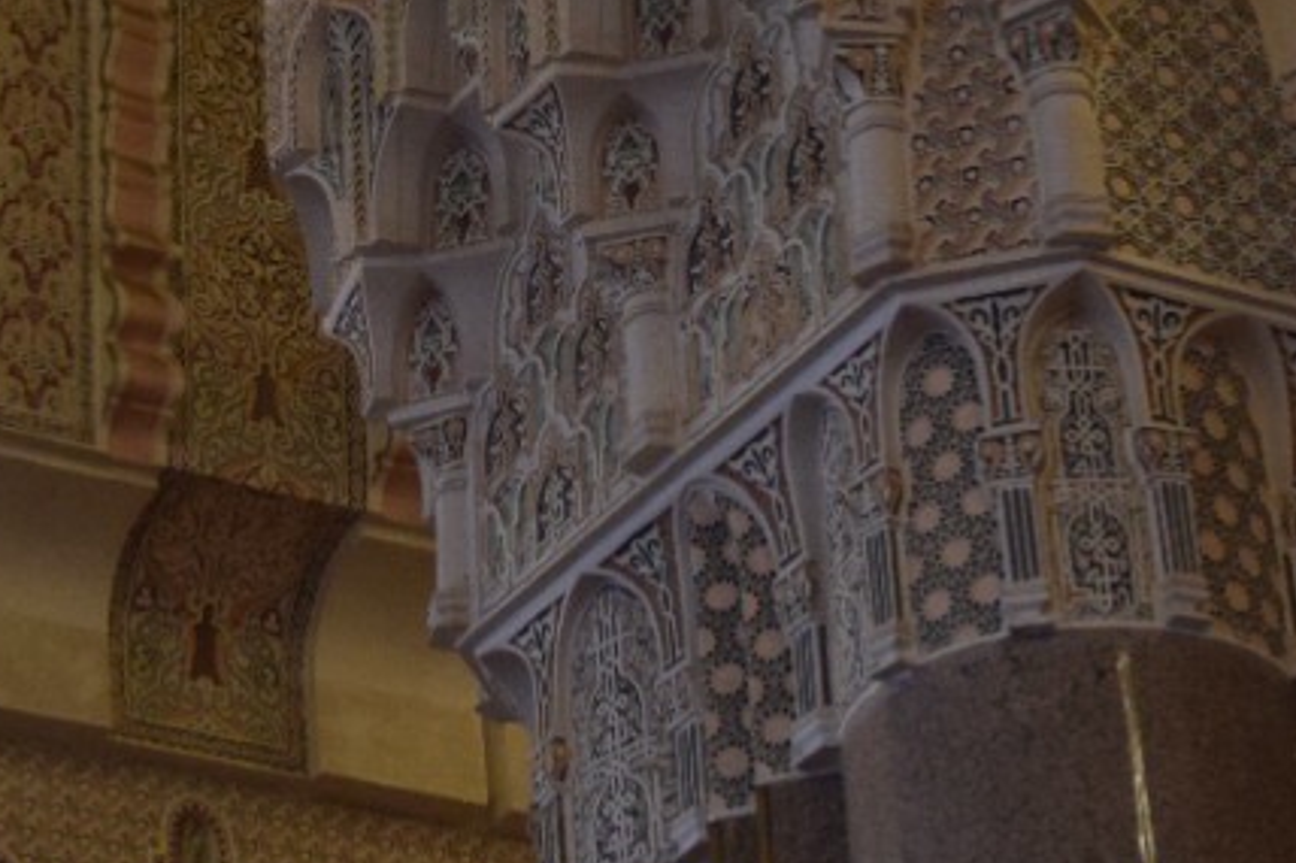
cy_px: -79
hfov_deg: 12.9
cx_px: 808
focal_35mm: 159
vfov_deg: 8.6
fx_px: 5721
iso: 1400
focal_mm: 28
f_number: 3.2
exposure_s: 1/60
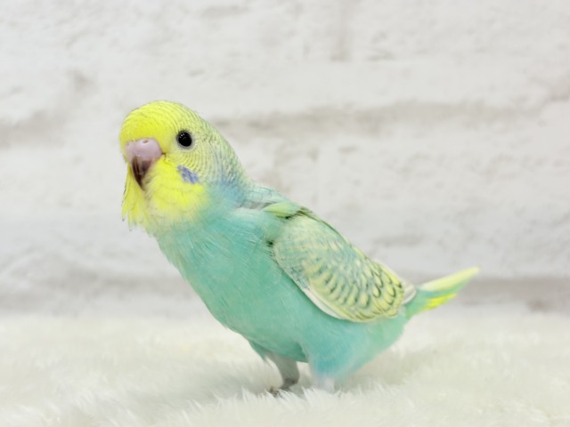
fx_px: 856
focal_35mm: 52
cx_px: 285
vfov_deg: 28.0
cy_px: 214
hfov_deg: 36.8
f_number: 1.6
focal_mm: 5.96
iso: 50
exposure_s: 1/100
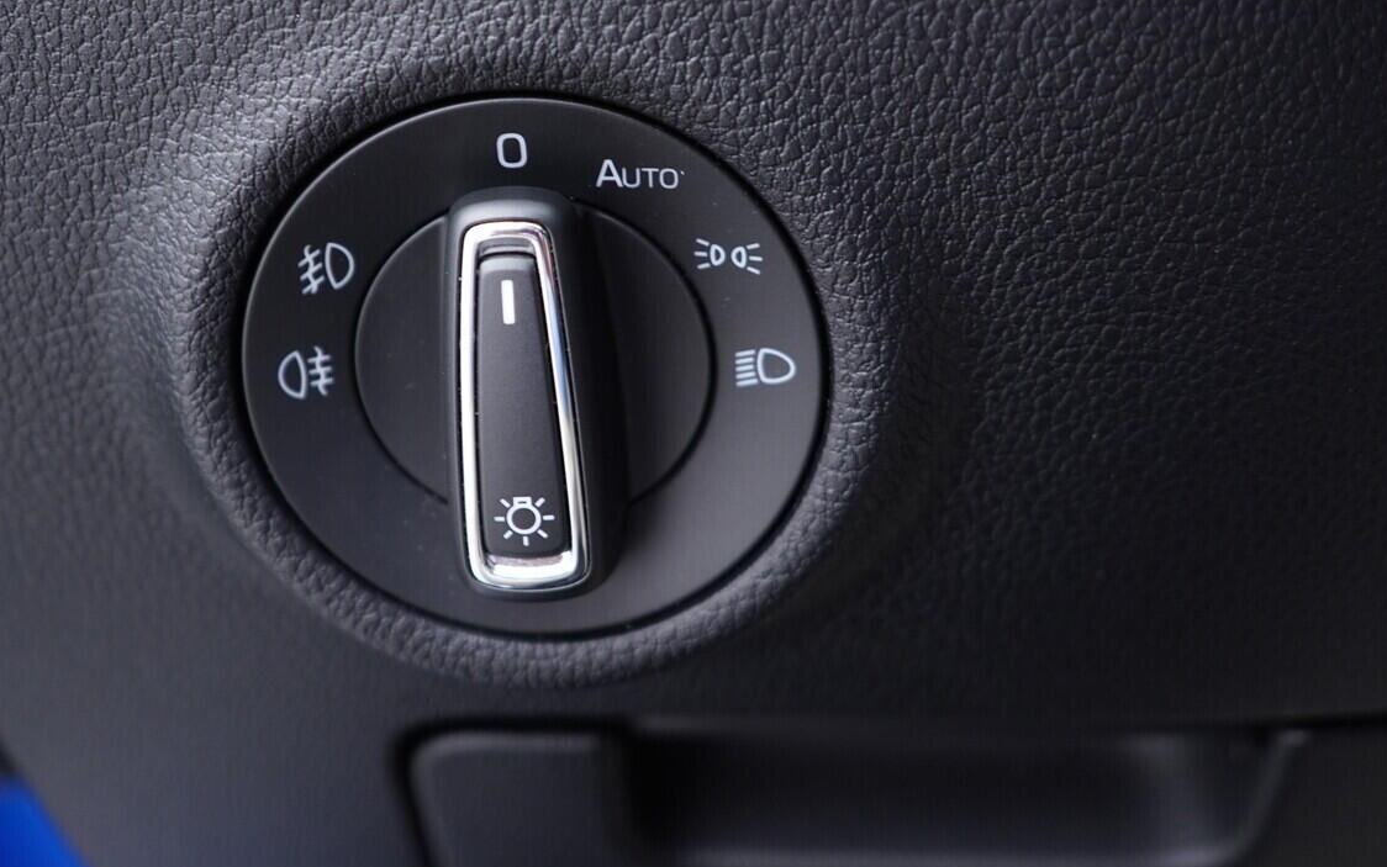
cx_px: 543
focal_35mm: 47
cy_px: 313
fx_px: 1777
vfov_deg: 27.3
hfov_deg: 42.4
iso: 400
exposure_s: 1/40
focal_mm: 24
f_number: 2.8
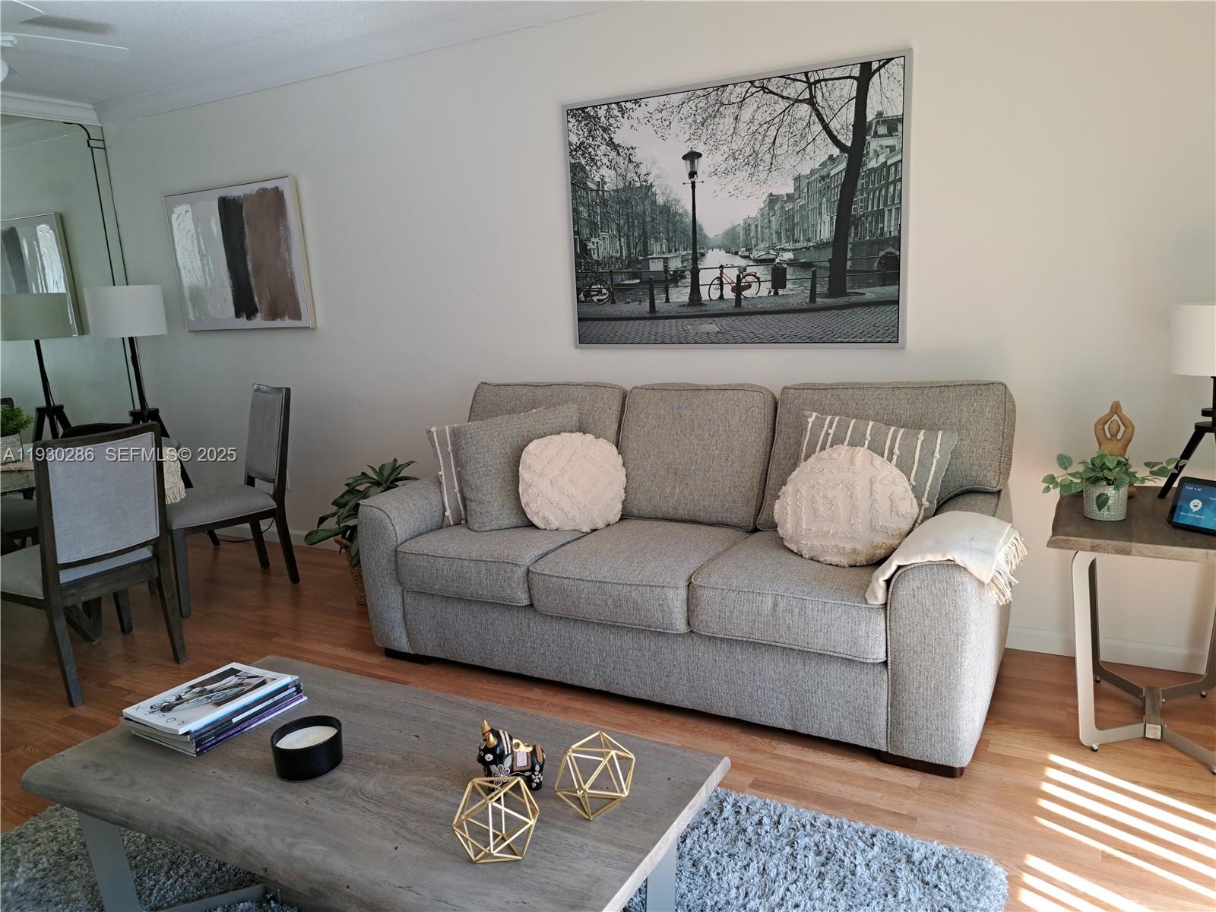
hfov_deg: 71.6
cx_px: 608
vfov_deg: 56.8
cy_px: 456
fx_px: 843
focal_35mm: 24
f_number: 1.8
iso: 50
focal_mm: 5.23
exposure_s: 1/60
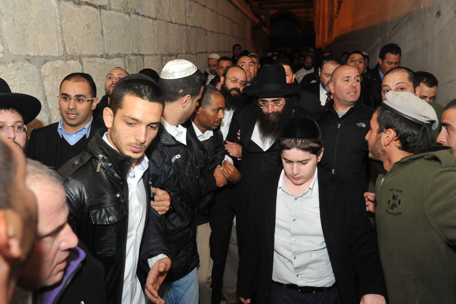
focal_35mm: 31
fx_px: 392
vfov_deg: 42.3
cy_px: 152
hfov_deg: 60.3
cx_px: 228
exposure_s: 1/80
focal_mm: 31
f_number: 5.6
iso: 2500
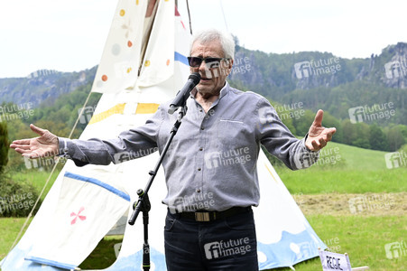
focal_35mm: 70
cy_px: 136
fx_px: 791
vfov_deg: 19.4
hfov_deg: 28.9
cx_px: 204
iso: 320
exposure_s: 1/320
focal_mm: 70
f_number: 8
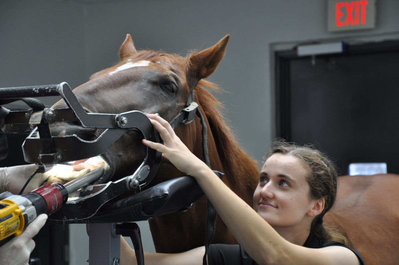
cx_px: 200
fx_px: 1245
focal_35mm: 112
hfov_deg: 18.2
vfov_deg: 12.1
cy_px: 132
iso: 450
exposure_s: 1/60
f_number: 5.3
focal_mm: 75
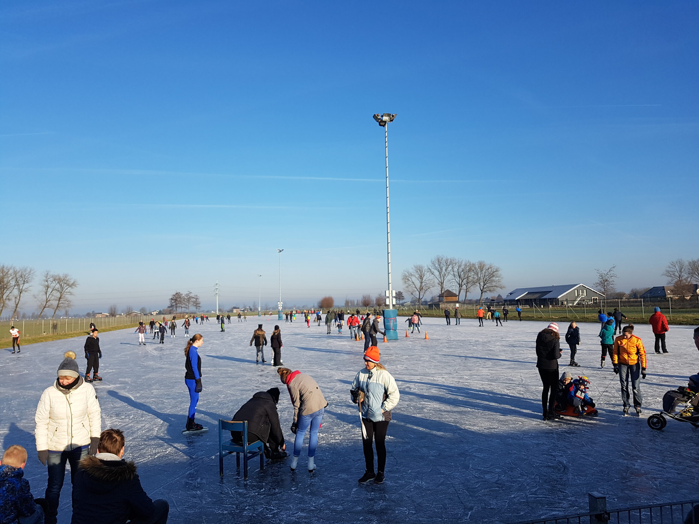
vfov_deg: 53.1
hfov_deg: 67.3
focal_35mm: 26
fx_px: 525
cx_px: 350
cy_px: 262
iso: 50
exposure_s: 1/2312
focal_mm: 4.2
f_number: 1.7
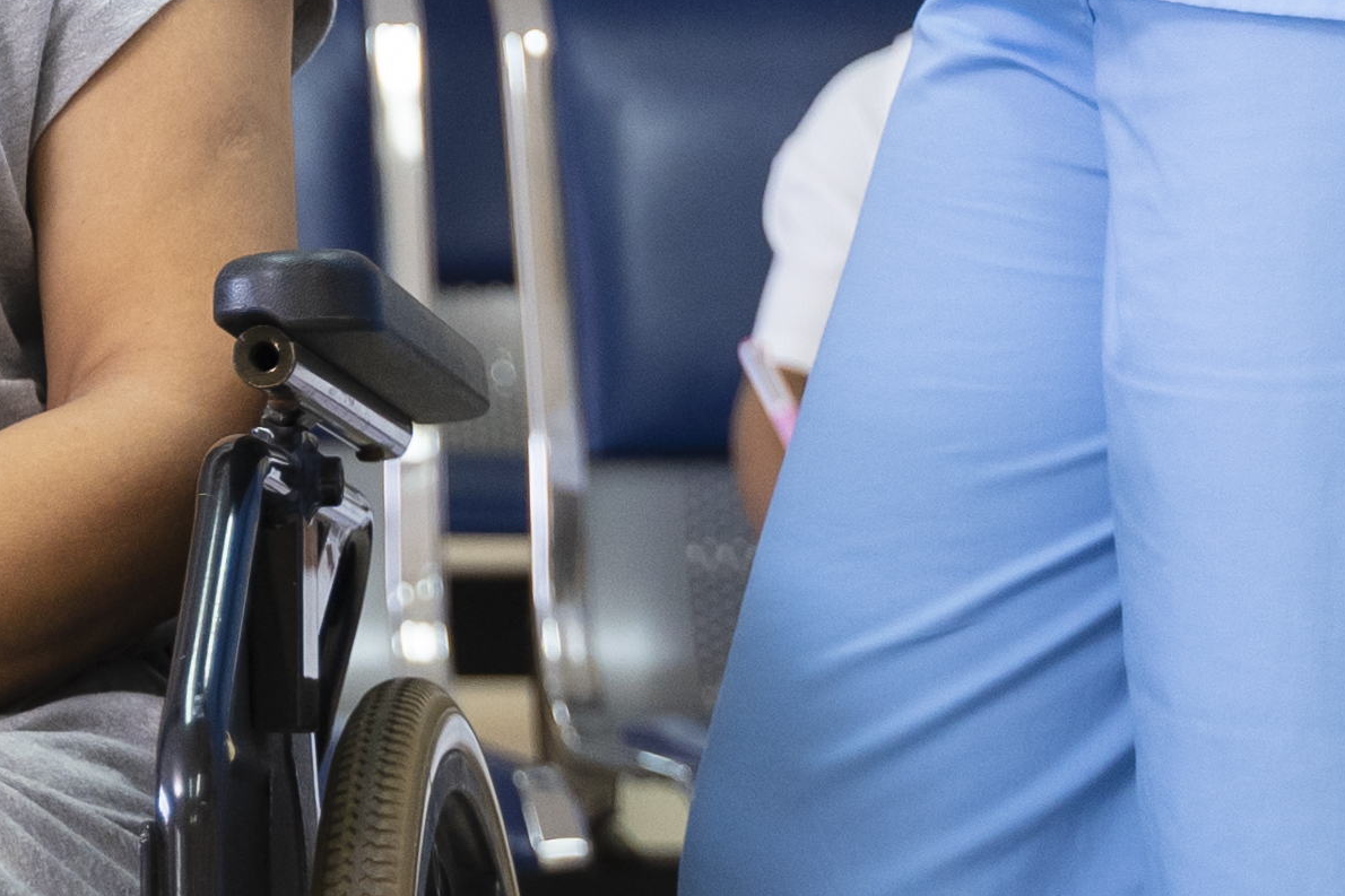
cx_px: -628
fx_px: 8666
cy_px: -802
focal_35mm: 232
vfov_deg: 5.8
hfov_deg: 8.7
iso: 1000
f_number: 2.8
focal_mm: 46
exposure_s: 1/200
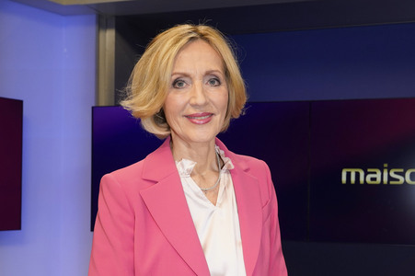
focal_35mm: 32
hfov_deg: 58.8
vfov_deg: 41.1
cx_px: 208
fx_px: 369
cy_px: 138
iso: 2000
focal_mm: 32
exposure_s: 1/160
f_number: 6.3
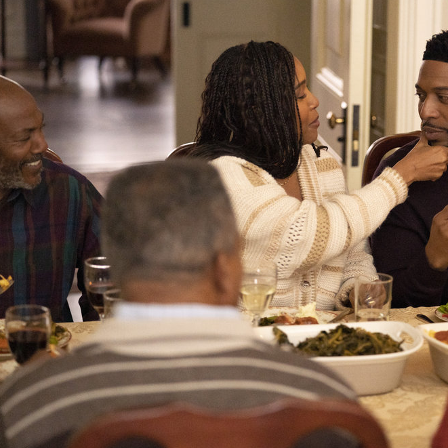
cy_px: 225
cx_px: 330
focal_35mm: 108
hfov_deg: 16.1
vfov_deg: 16.1
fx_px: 1581
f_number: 2.8
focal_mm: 84
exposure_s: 1/200
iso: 6400
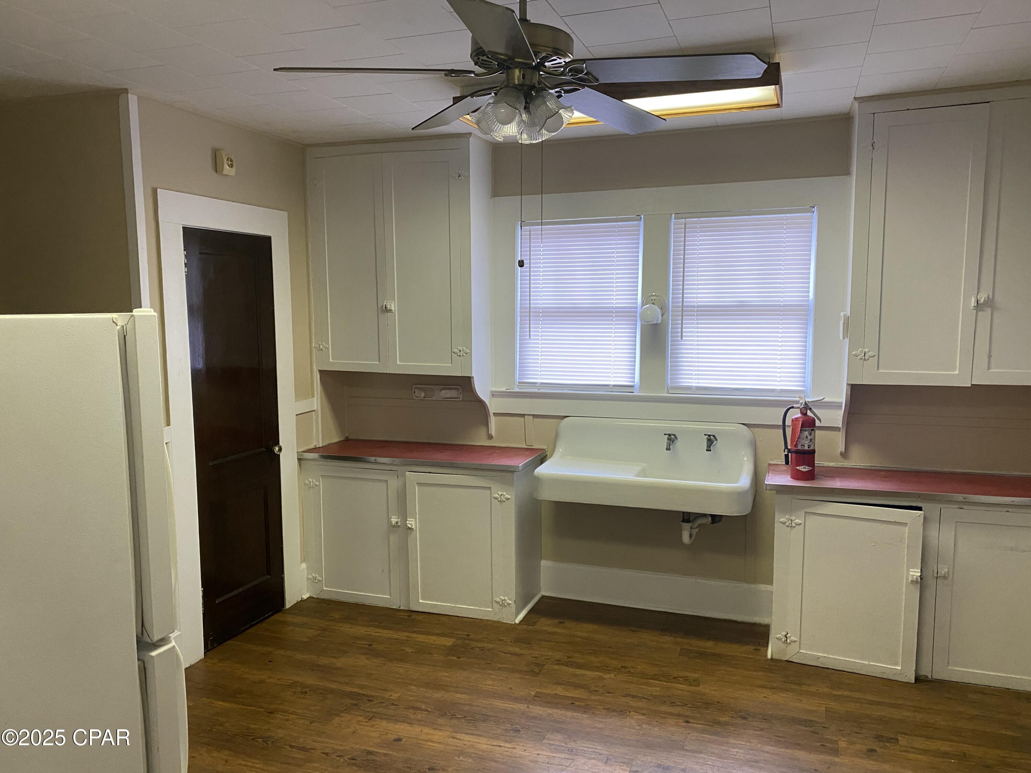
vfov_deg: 53.1
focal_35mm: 26
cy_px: 386
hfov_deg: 67.3
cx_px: 516
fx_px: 774
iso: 200
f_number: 1.8
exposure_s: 1/60
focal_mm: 4.25
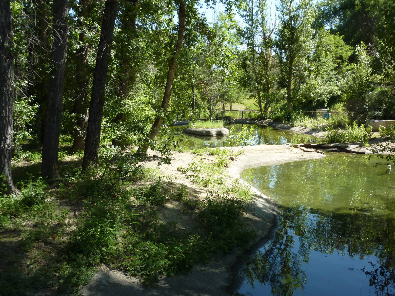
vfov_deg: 38.7
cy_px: 148
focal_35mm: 37
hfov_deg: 50.1
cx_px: 198
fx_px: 422
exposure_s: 1/500
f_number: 3.6
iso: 160
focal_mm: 6.1
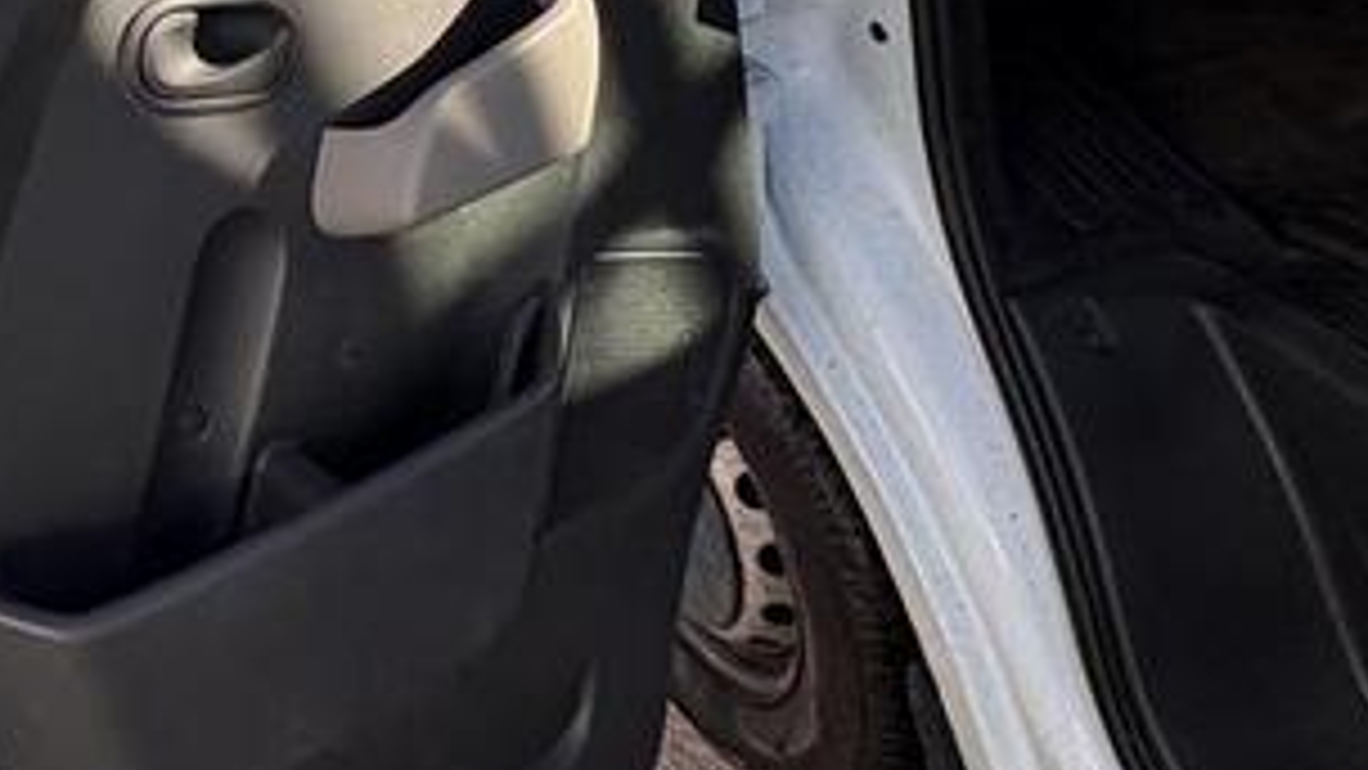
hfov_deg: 39.2
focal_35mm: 45
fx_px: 1632
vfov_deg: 24.0
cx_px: -54
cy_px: -171
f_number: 2.2
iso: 50
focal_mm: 2.22
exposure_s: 1/309
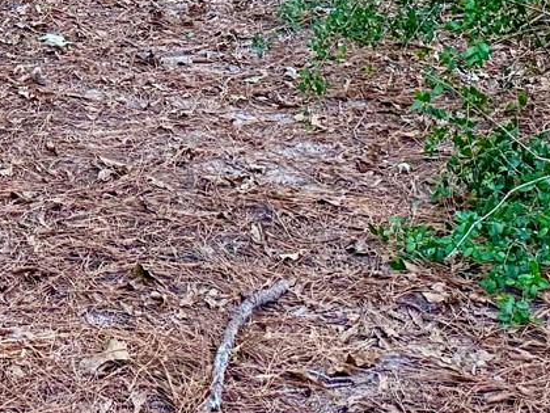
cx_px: -240
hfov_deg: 15.7
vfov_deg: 11.5
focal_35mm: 117
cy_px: -395
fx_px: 1859
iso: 200
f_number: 1.78
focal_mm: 6.76
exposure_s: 1/102
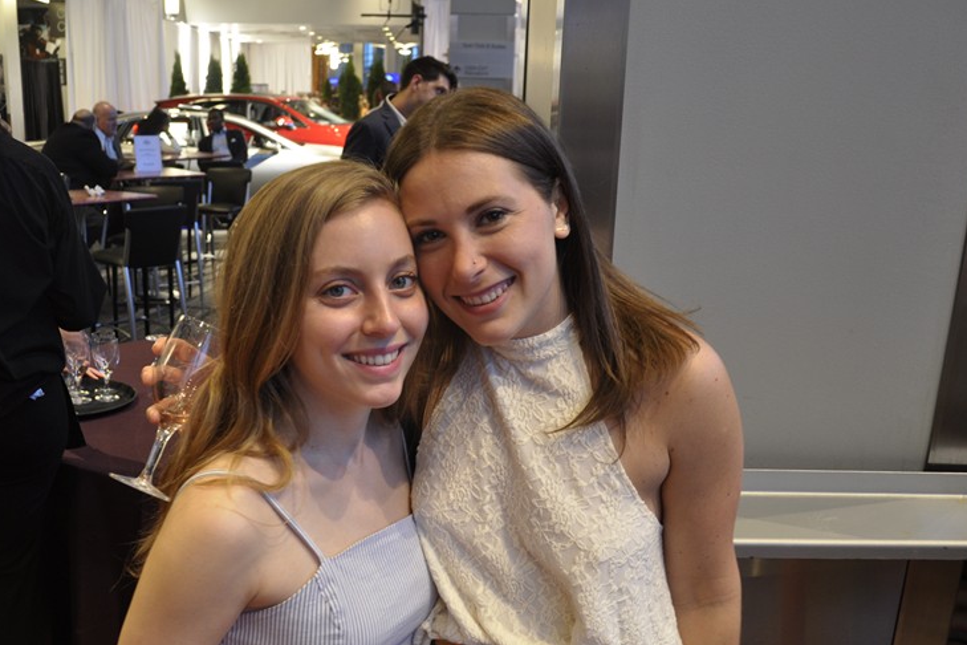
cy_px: 418
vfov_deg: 35.7
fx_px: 994
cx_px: 370
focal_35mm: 37
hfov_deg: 51.4
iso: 400
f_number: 3.5
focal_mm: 18
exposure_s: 1/8
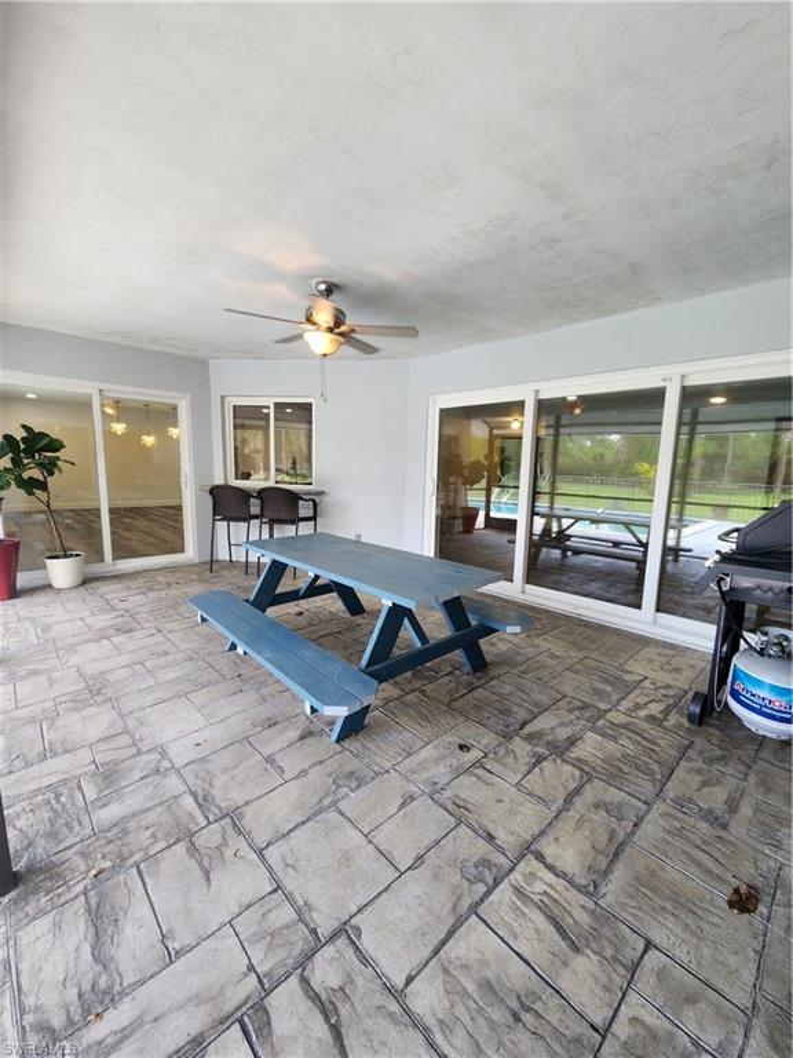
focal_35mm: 13
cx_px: 396
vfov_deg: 106.2
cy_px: 529
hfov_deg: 89.9
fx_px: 397
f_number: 2.2
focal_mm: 2.2
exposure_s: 1/60
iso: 160
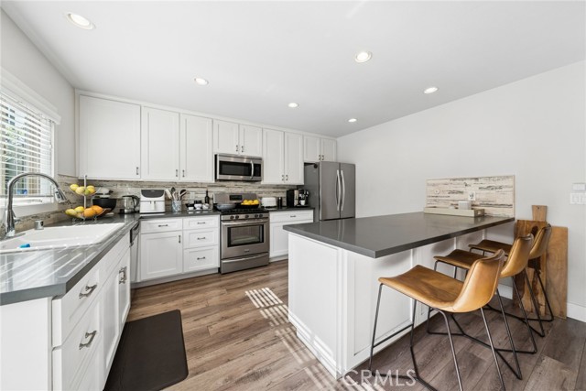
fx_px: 195
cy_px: 196
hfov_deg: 112.6
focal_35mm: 12
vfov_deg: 90.0
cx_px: 293
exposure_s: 1/80
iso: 400
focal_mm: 12
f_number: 8
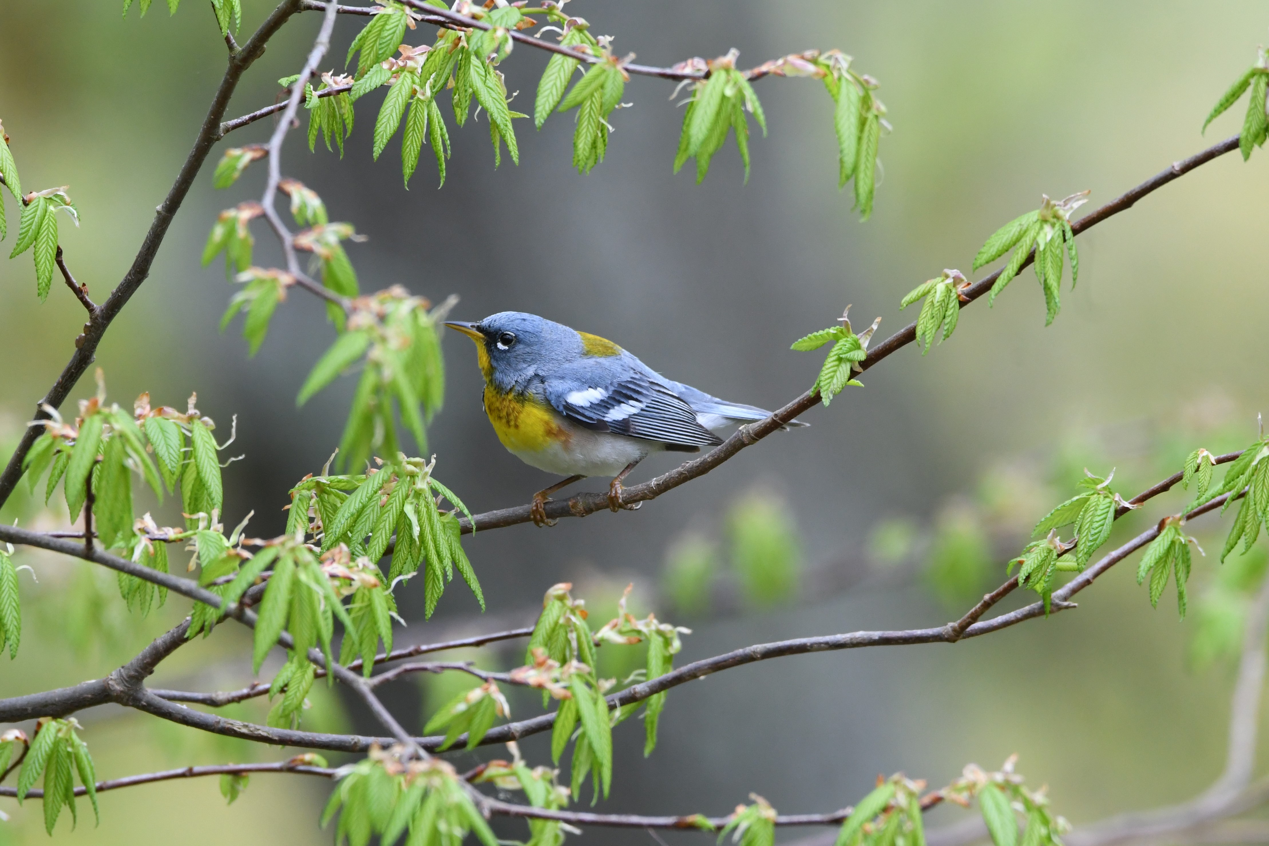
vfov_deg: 1.5
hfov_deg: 2.3
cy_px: 423
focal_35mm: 900
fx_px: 31724
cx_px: 634
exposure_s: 1/200
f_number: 6.3
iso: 1250
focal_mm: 600
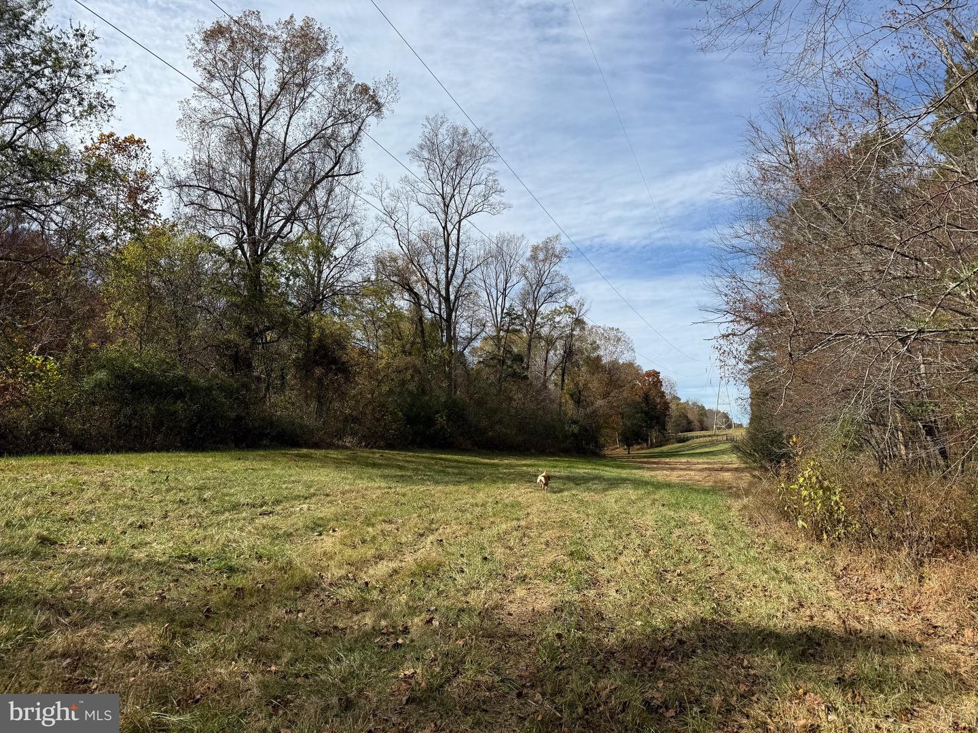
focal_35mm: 24
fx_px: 678
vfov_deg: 56.8
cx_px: 489
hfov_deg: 71.6
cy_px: 366
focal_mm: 6.76
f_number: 1.78
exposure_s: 1/5319
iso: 80
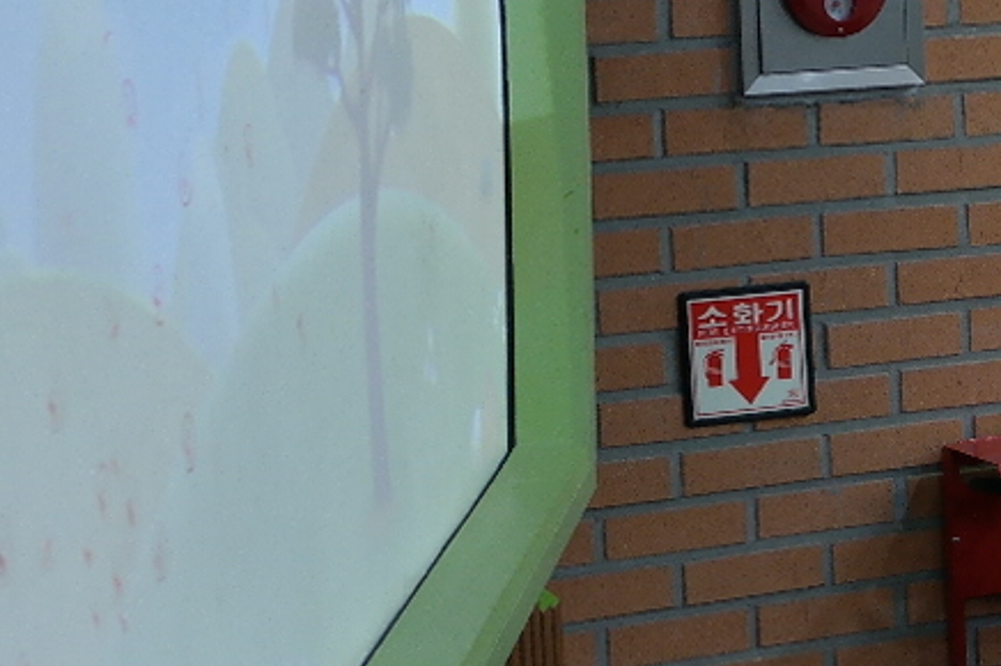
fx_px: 3306
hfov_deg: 16.6
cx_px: 1139
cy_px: 425
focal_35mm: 119
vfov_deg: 11.5
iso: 800
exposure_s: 1/40
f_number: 3.5
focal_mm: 20
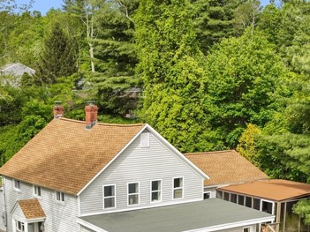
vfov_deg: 20.4
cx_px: 142
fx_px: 627
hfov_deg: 27.8
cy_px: 229
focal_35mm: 70
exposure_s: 1/800
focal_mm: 12.29
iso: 100
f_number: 2.8
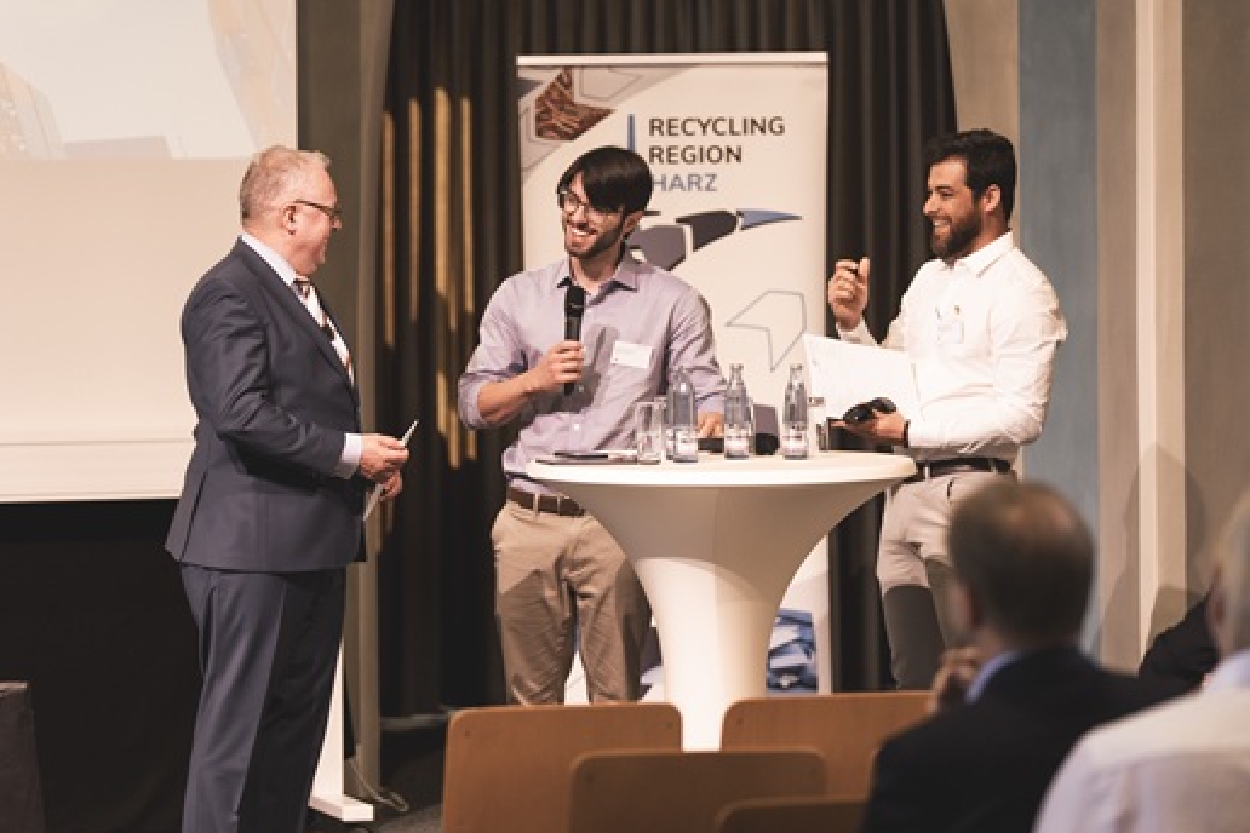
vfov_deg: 9.6
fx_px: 4965
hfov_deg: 14.3
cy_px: 415
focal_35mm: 143
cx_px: 626
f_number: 2.8
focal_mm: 142
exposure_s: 1/500
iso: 4000
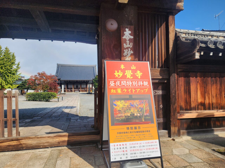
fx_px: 149
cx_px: 112
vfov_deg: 58.9
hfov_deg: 73.9
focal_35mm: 23
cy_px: 84
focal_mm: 6.4
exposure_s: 1/1111
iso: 12
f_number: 1.8
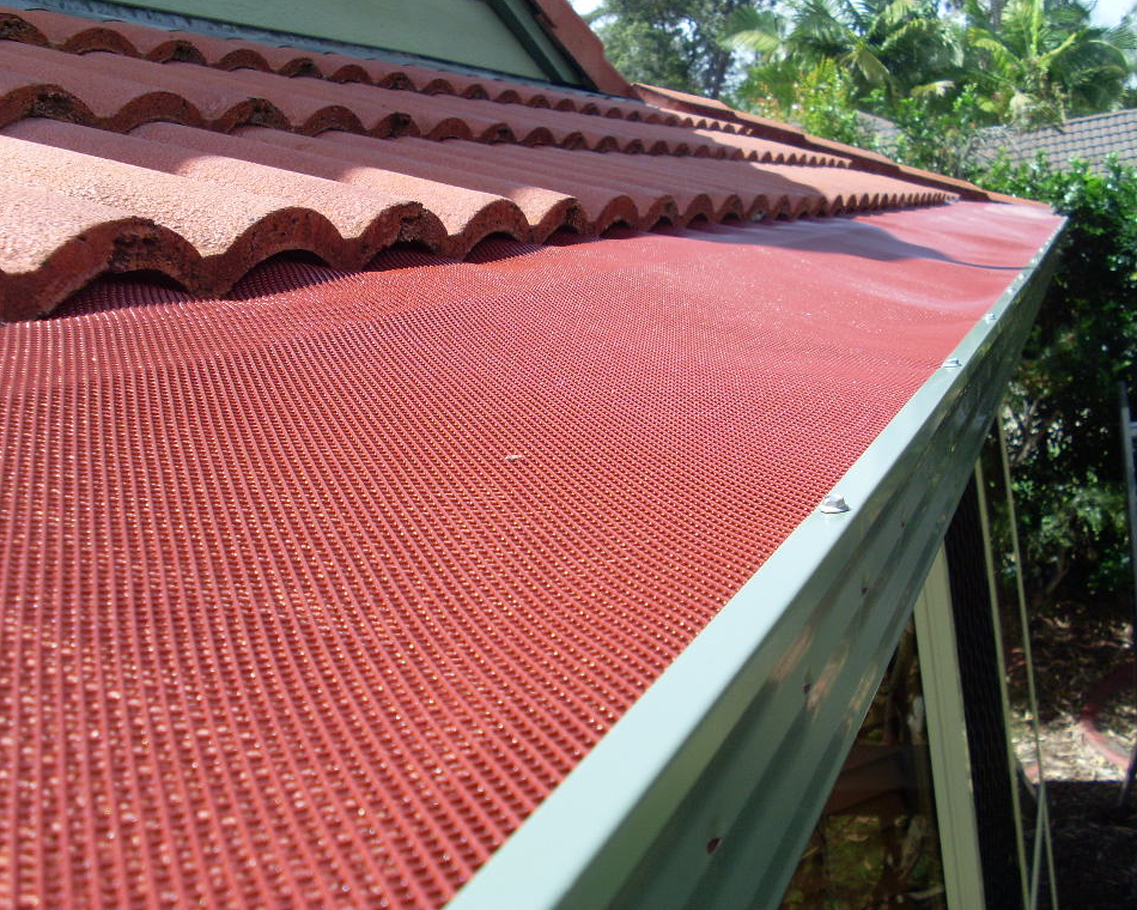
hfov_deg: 45.8
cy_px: 454
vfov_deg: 37.3
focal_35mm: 40
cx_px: 563
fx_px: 1346
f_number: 7.7
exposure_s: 1/125
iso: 80
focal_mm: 6.3
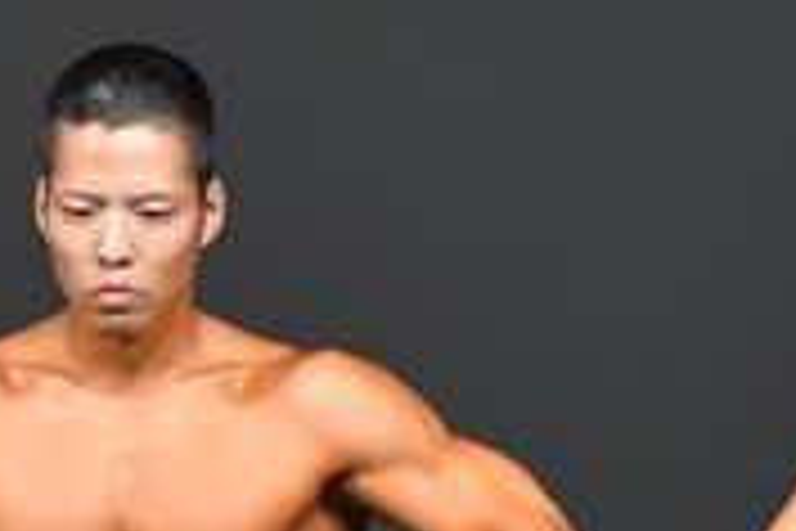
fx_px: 30445
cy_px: 936
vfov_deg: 1.0
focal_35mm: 1377
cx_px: 259
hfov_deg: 1.5
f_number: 5.6
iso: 4000
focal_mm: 210
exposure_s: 1/400
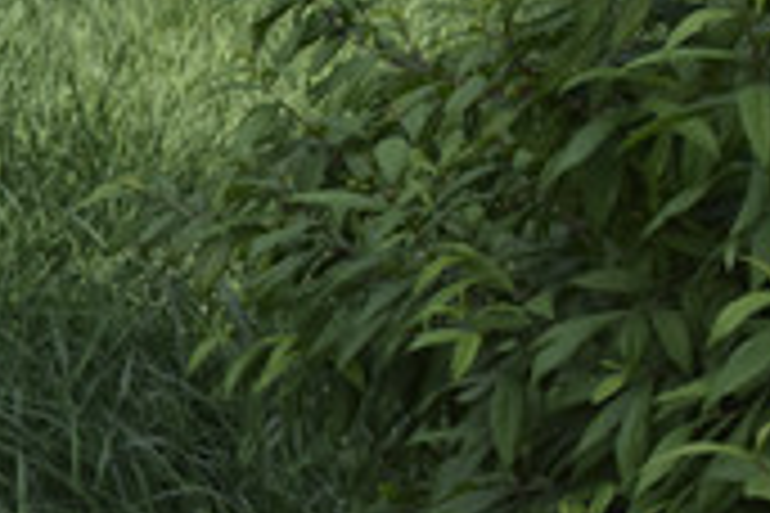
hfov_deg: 17.9
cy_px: 356
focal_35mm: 95
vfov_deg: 14.4
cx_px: -549
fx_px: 2032
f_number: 8
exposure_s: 1/500
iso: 450
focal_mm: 18
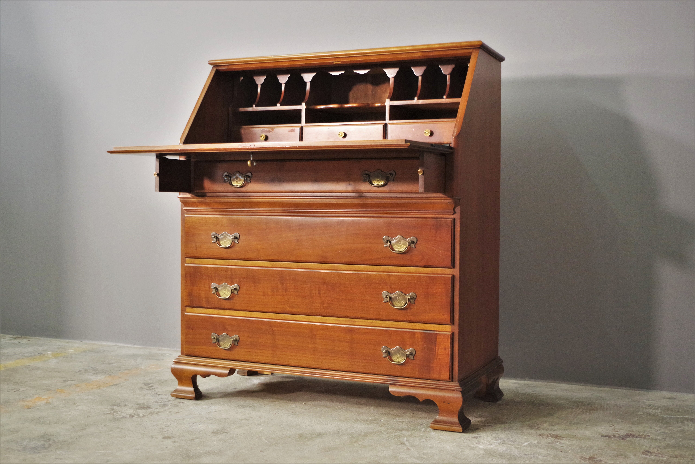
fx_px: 811
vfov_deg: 31.9
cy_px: 232
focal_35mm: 42
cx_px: 348
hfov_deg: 46.4
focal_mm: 28.13
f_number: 4
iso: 1600
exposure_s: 1/60
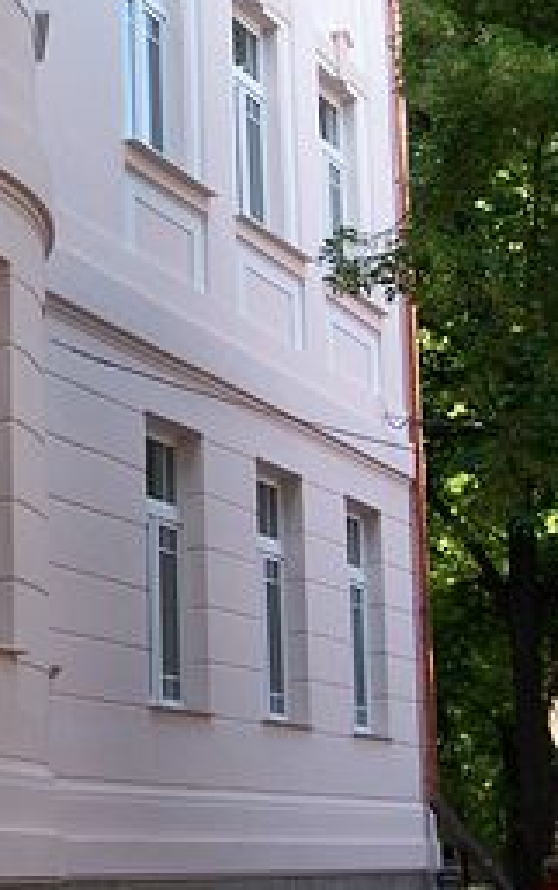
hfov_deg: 15.0
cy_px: 416
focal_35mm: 86
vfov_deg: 24.1
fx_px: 2089
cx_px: 42
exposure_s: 1/250
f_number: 2.8
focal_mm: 6.3
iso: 80
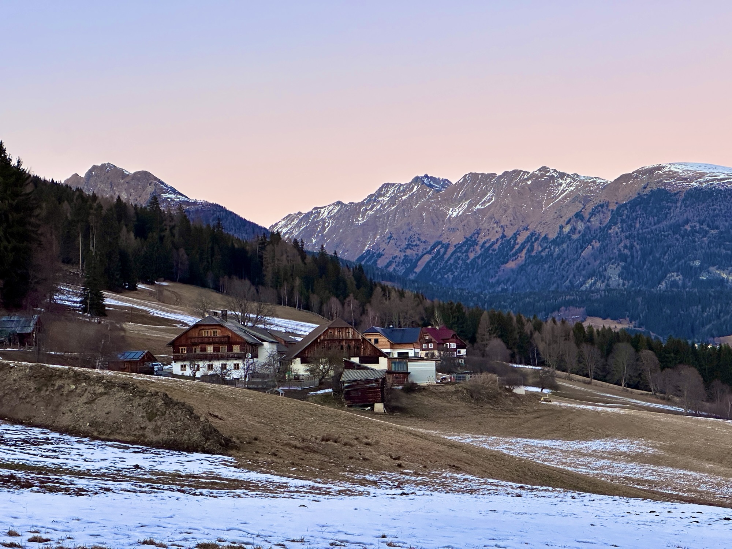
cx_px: 366
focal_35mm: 77
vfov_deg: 19.1
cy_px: 274
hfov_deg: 25.3
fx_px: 1628
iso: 100
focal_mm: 9
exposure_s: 1/99
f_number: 2.8
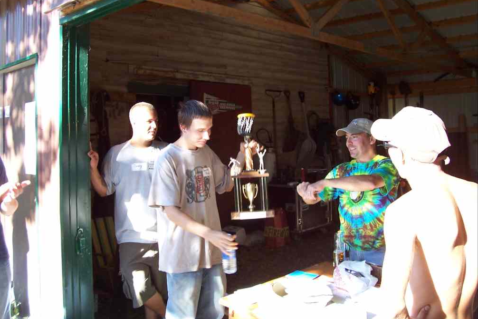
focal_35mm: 36
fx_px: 478
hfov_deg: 53.1
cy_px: 138
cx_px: 235
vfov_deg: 36.8
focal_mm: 5.6
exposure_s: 1/60
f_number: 2.7
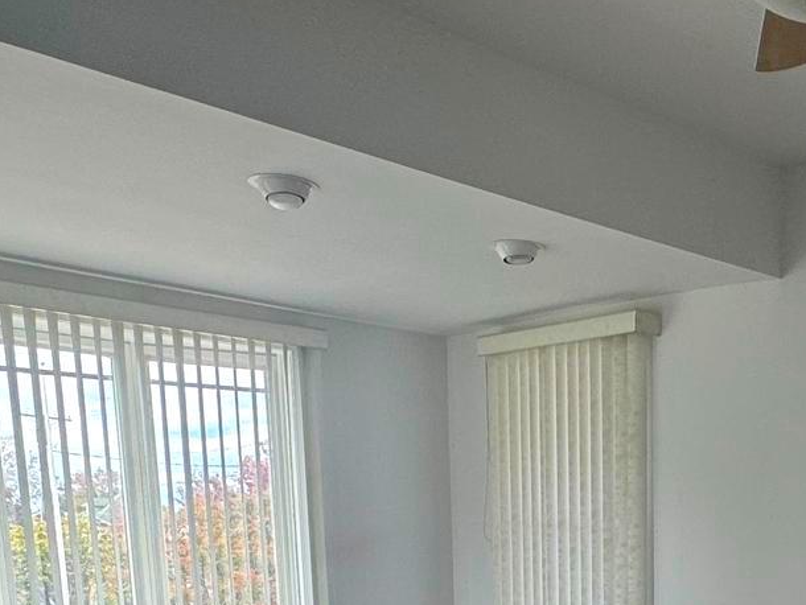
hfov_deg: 37.9
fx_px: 1095
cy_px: 748
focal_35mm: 47
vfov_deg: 26.9
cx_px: 715
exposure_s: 1/99
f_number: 2.2
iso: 64
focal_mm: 2.22
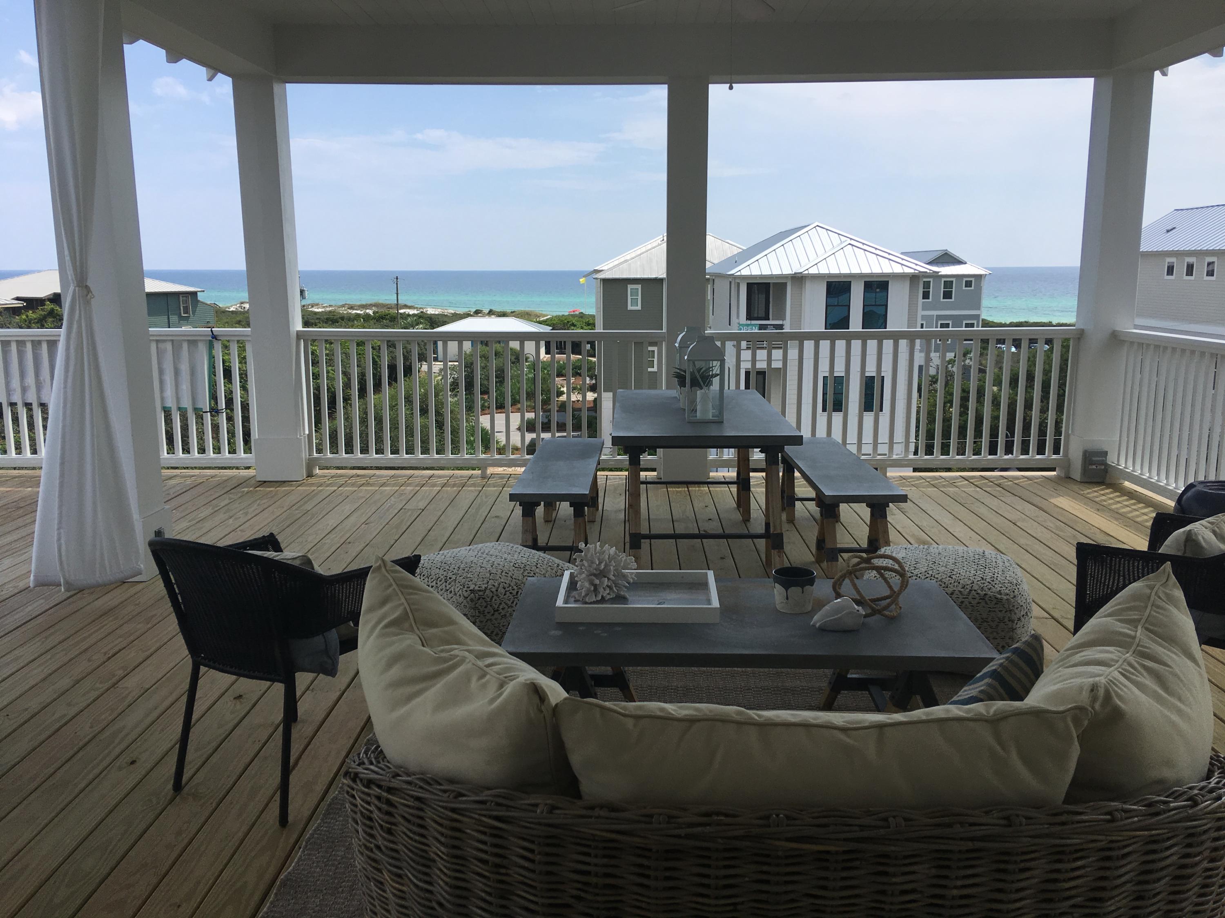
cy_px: 459
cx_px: 612
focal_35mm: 29
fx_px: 1026
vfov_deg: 48.2
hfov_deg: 61.7
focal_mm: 4.15
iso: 25
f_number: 2.2
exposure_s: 1/2079
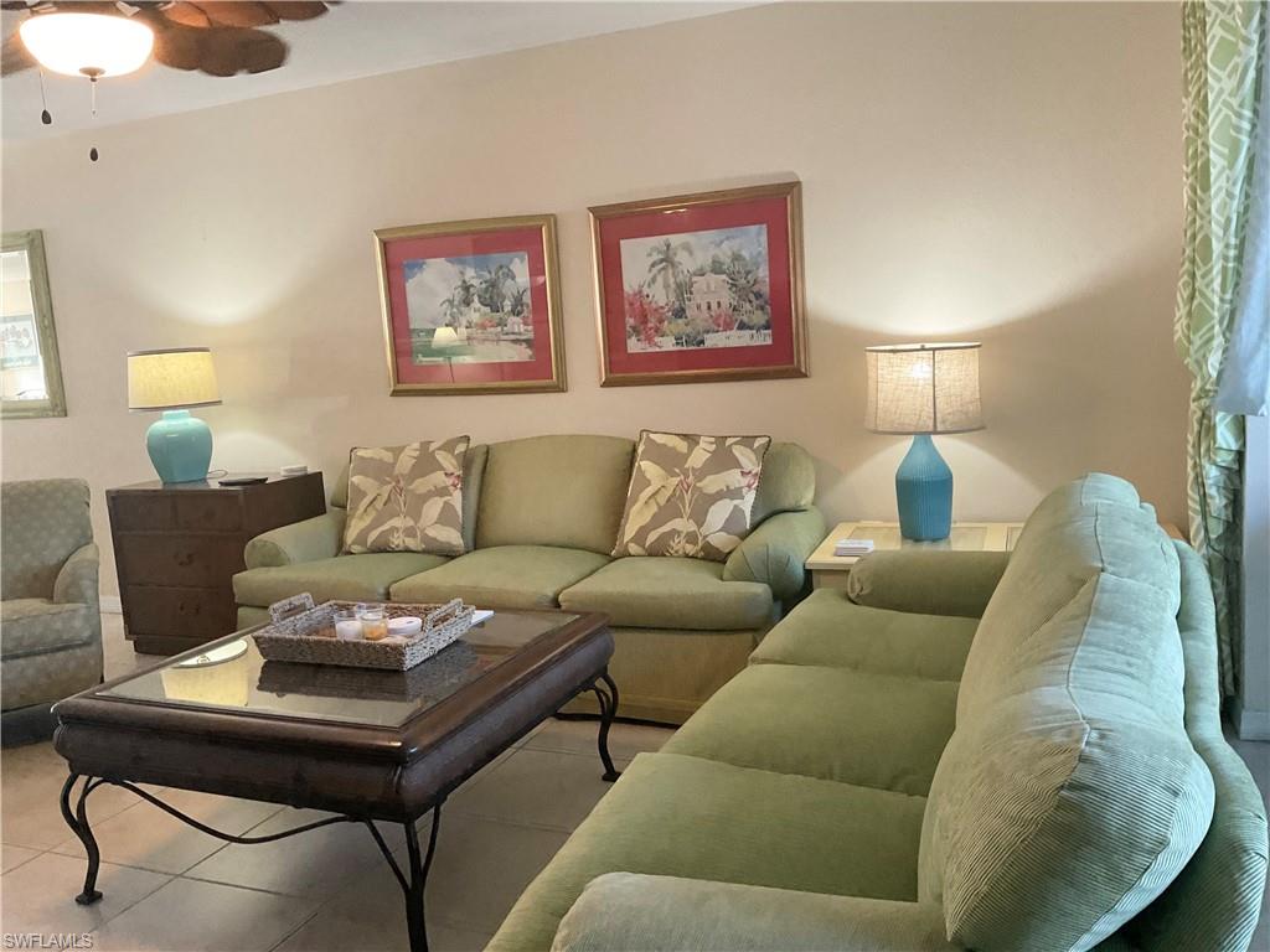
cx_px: 635
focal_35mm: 29
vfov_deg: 48.2
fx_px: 1064
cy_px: 476
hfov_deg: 61.7
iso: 200
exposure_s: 1/60
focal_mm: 3
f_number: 1.8
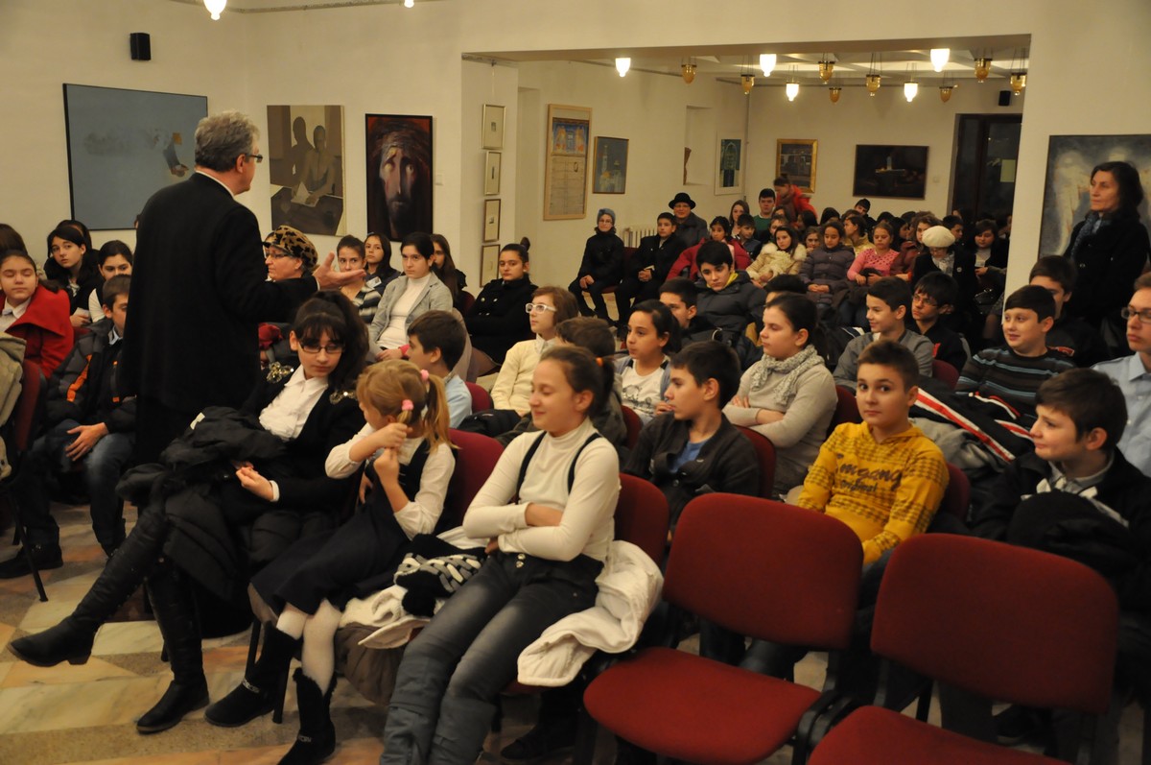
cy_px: 382
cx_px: 576
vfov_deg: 35.4
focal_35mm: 38
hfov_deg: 51.3
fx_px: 1197
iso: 1600
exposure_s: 1/40
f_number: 4.5
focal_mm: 25
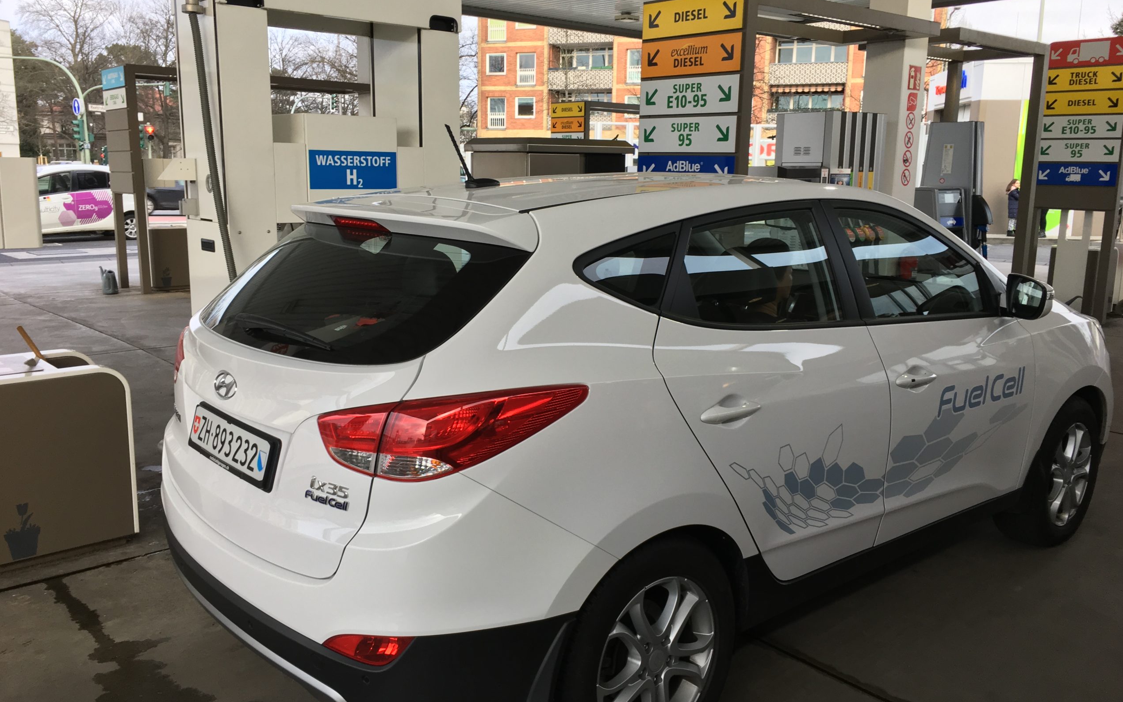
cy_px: 357
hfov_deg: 61.2
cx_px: 559
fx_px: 949
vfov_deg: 40.6
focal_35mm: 31
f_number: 2.2
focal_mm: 4.15
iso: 32
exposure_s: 1/100
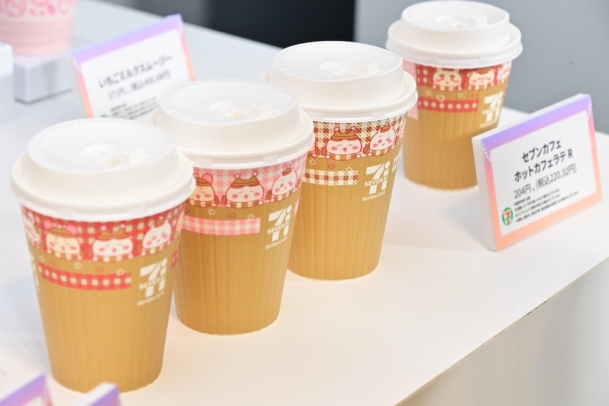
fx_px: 1962
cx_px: 304
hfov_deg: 17.6
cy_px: 203
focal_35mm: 116
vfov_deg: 11.8
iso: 6400
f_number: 9
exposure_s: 1/200
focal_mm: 116
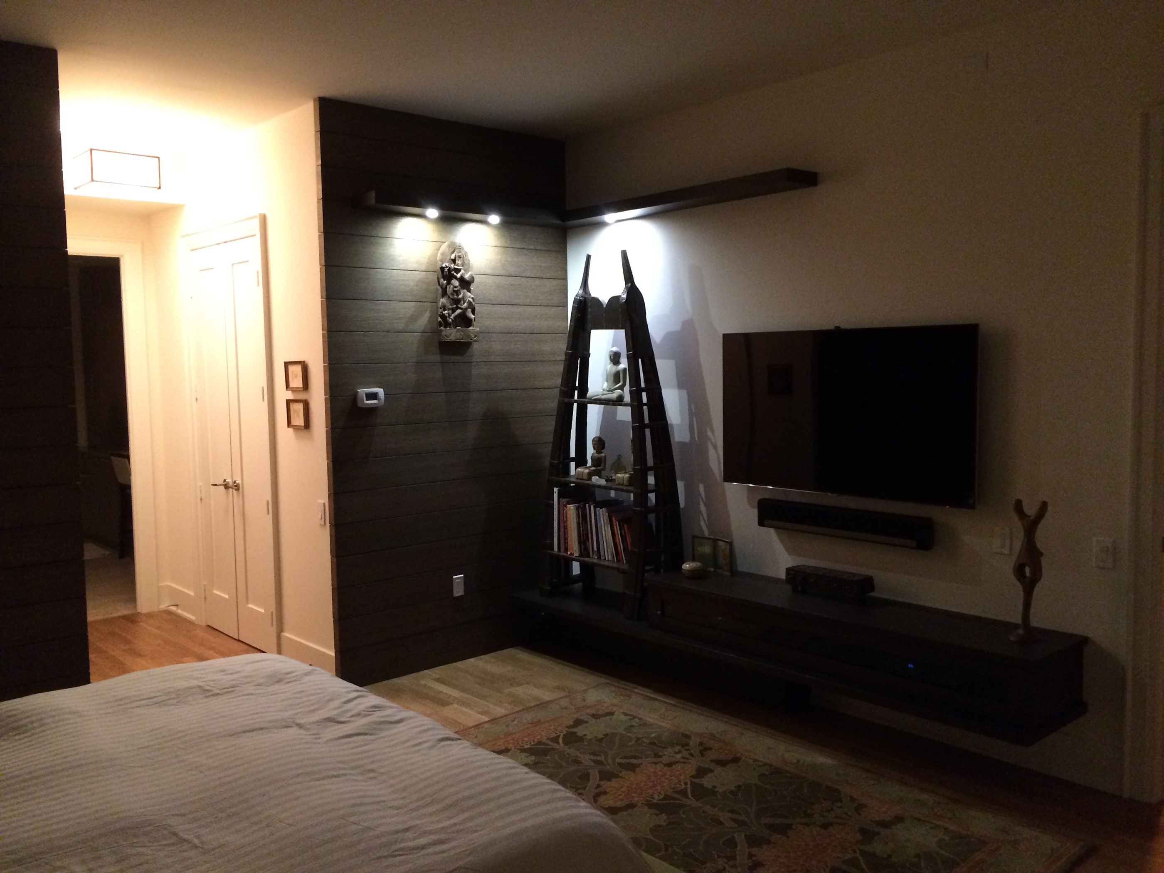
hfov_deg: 60.0
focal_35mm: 30
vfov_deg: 46.8
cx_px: 582
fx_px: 1009
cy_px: 436
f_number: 2.2
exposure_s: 1/17
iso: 320
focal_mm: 4.12
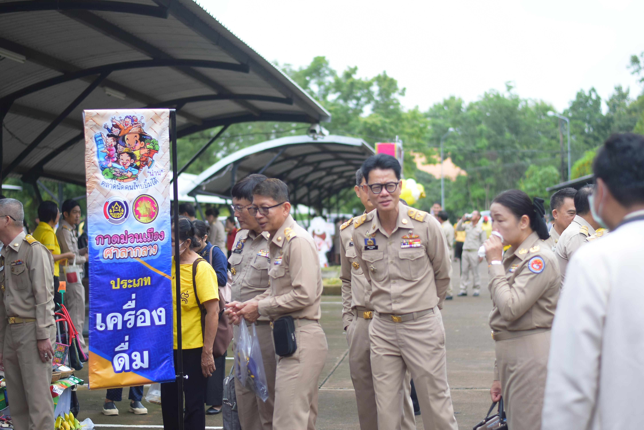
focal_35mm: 75
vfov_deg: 18.2
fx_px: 1342
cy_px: 215
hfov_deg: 27.0
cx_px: 322
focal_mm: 50
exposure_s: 1/1600
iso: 400
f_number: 1.8
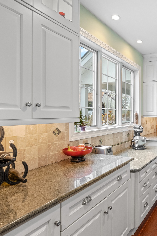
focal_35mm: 25
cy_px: 117
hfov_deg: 45.0
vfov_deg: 71.5
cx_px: 150
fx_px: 164
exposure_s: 1/13
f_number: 8
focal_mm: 16
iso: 640
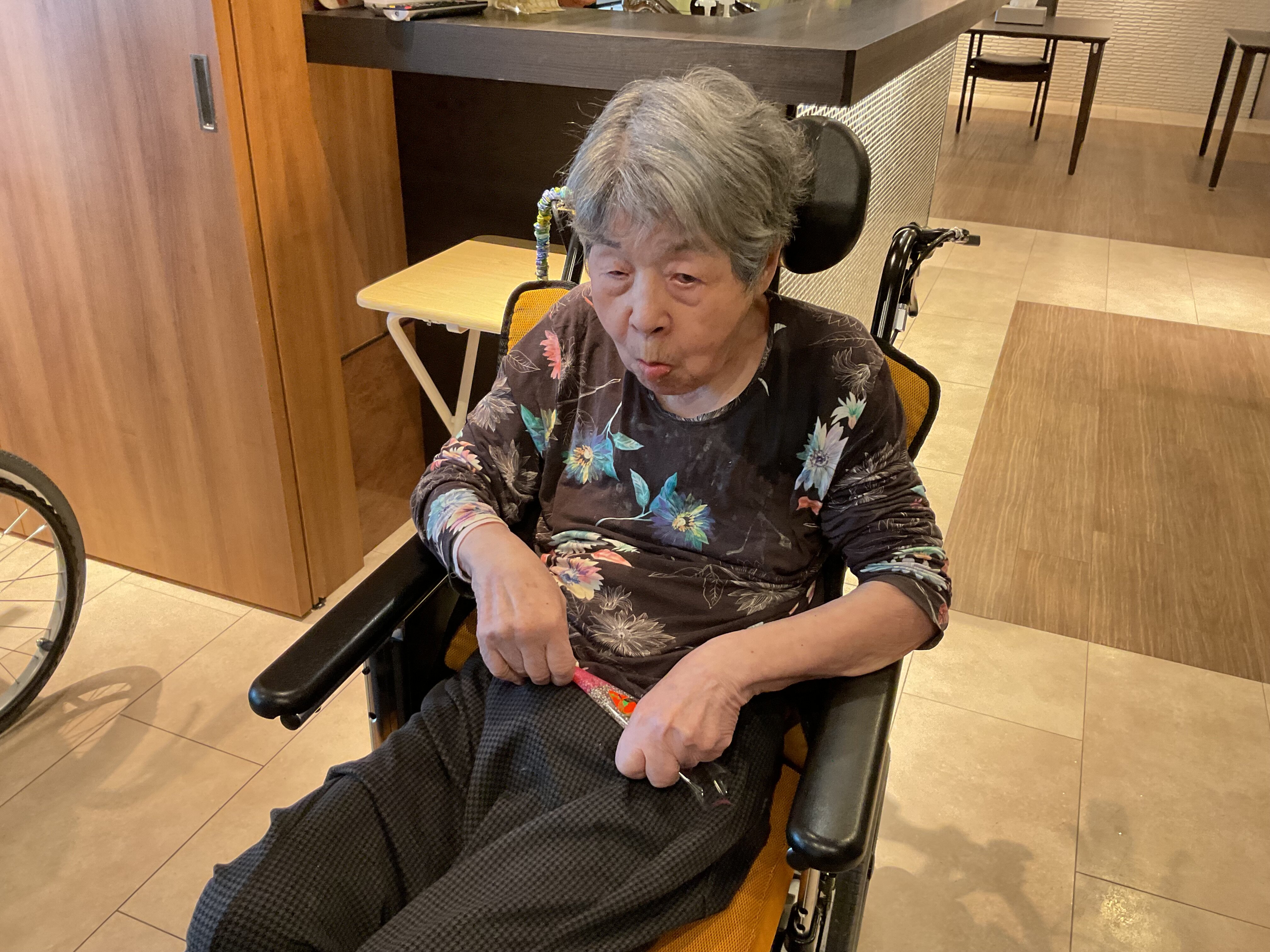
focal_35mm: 29
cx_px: 635
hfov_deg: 61.7
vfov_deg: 48.2
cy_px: 476
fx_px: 1064
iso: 200
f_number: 1.8
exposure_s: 1/60
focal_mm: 3
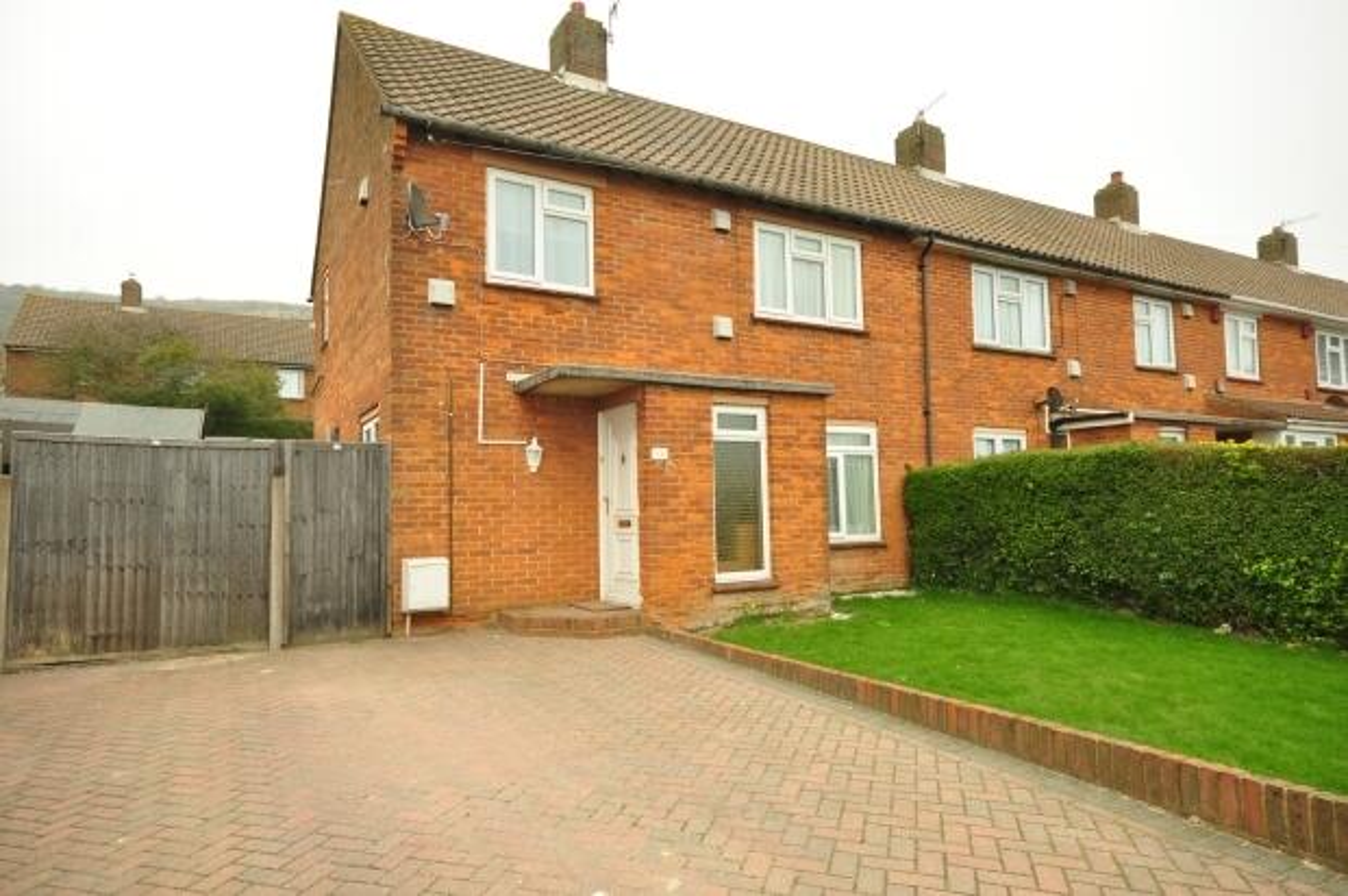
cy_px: 448
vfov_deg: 59.4
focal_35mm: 21
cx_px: 674
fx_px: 785
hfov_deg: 81.3
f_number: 11
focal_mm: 14
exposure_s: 1/13
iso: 200
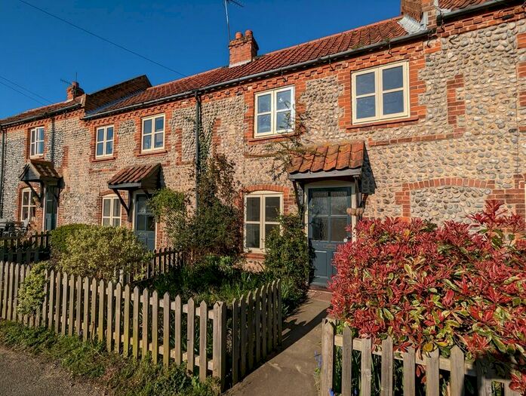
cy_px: 198
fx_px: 244
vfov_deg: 78.3
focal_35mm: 16
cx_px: 263
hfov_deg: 94.4
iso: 40
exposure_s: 1/3597
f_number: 2.2
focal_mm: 2.35
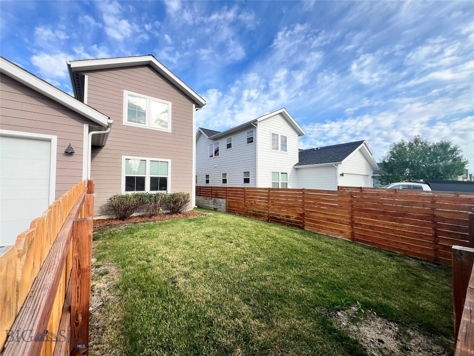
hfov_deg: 106.2
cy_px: 178
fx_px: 178
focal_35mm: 13
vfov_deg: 89.9
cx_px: 237
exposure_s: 1/608
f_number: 1.8
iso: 32
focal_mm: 1.57
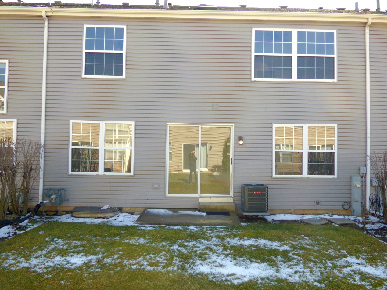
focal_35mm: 28
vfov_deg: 49.7
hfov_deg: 63.4
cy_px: 145
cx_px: 194
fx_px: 313
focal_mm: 5.04
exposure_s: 1/400
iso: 100
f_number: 3.2
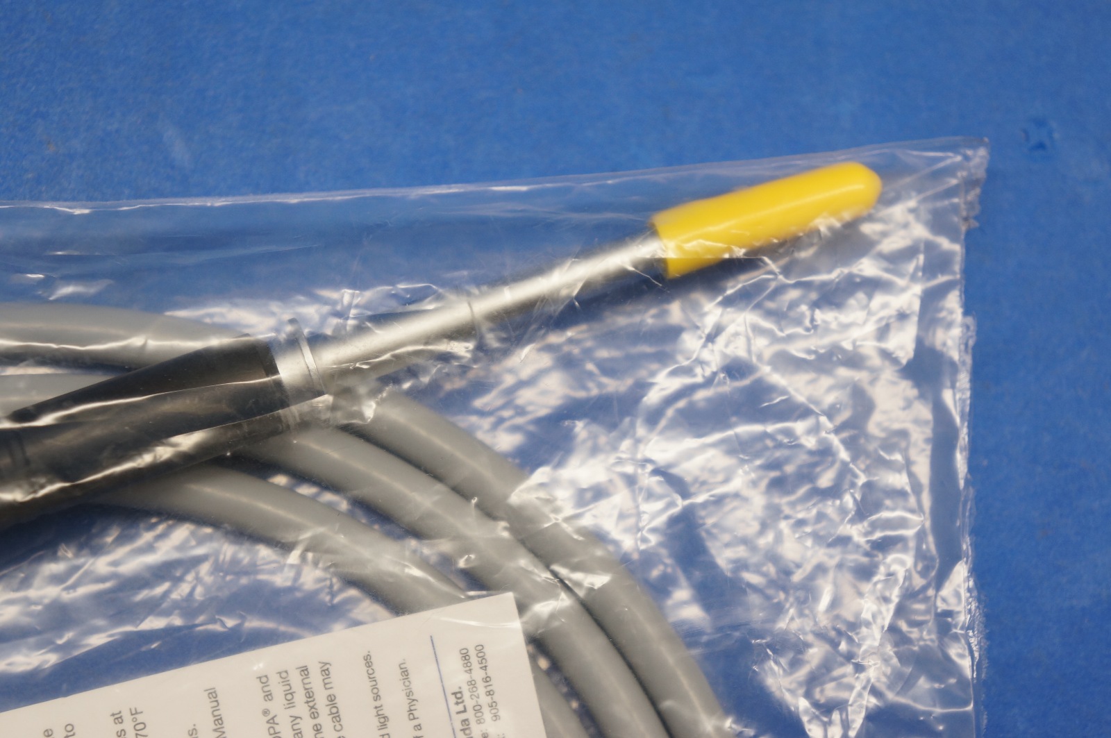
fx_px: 2404
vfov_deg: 17.5
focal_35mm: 78
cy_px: 369
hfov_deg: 26.0
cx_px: 556
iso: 400
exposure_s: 1/100
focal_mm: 52
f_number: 5.6
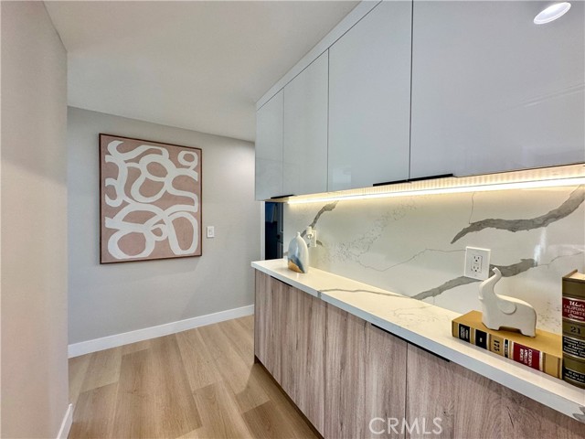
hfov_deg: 102.1
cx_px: 292
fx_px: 237
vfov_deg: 85.7
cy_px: 220
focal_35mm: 14
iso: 100
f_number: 2.2
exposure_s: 1/120
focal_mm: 2.22
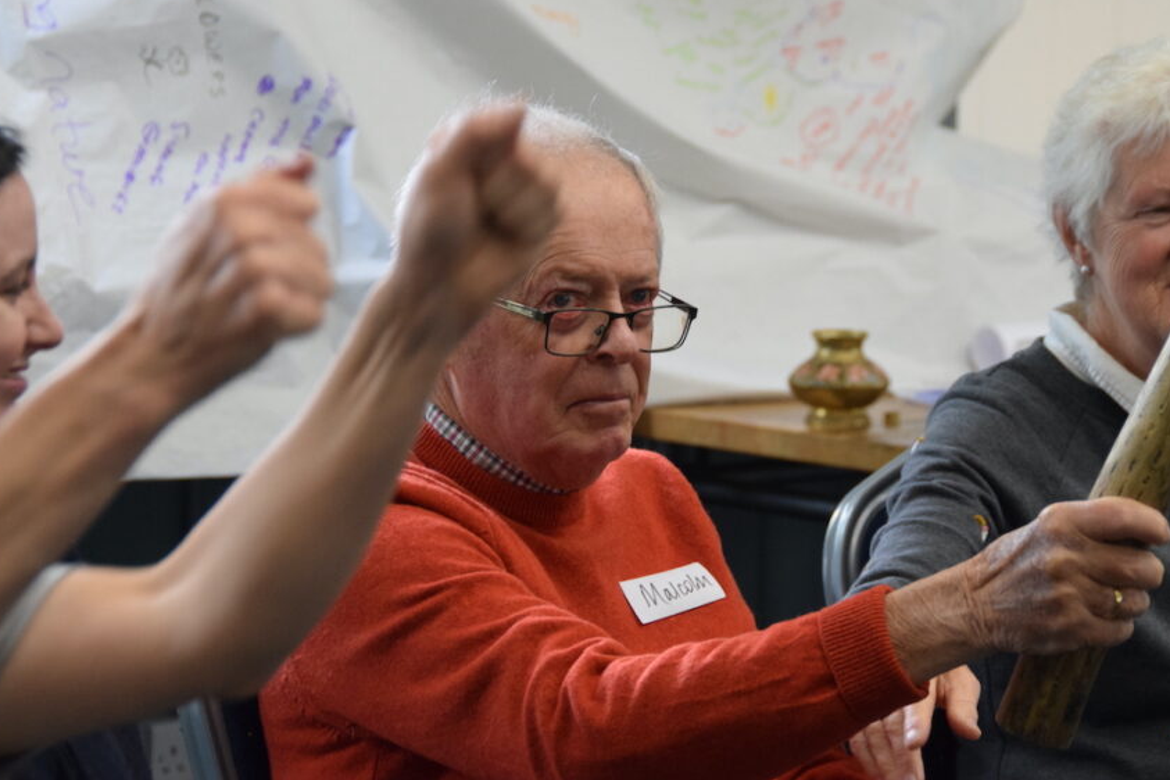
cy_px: 312
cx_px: 579
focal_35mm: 164
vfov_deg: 8.4
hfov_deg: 12.5
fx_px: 5330
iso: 1600
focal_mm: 90
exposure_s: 1/50
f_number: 7.1
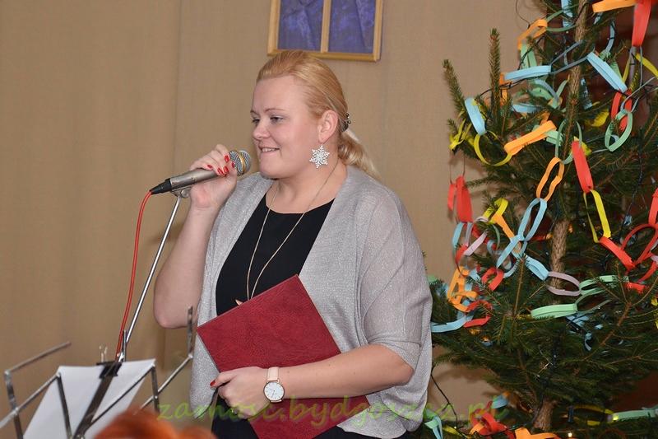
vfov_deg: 10.2
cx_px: 329
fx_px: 2467
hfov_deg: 15.2
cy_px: 220
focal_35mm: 135
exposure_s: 1/125
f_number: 5.6
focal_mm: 90
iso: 800
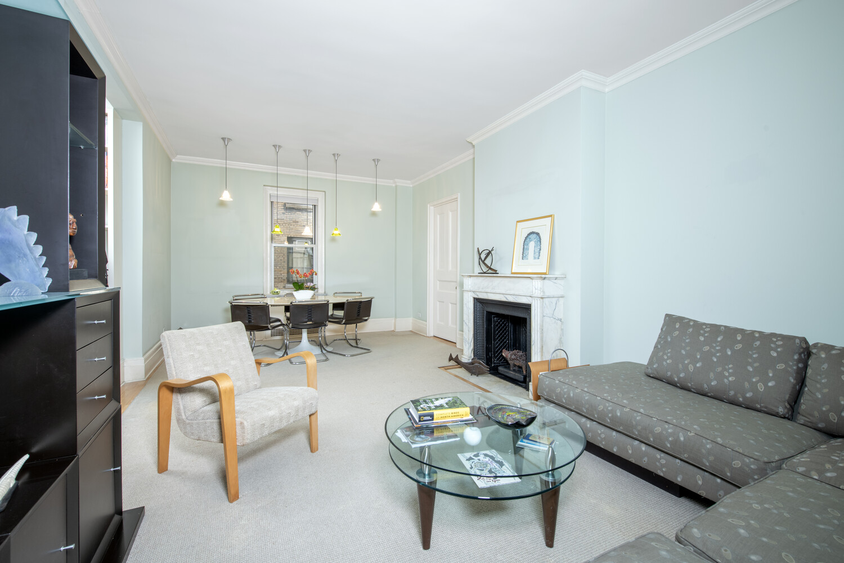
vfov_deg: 73.7
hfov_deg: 96.7
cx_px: 422
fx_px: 375
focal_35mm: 16
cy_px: 282
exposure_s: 1/5
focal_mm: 16
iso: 200
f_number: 10
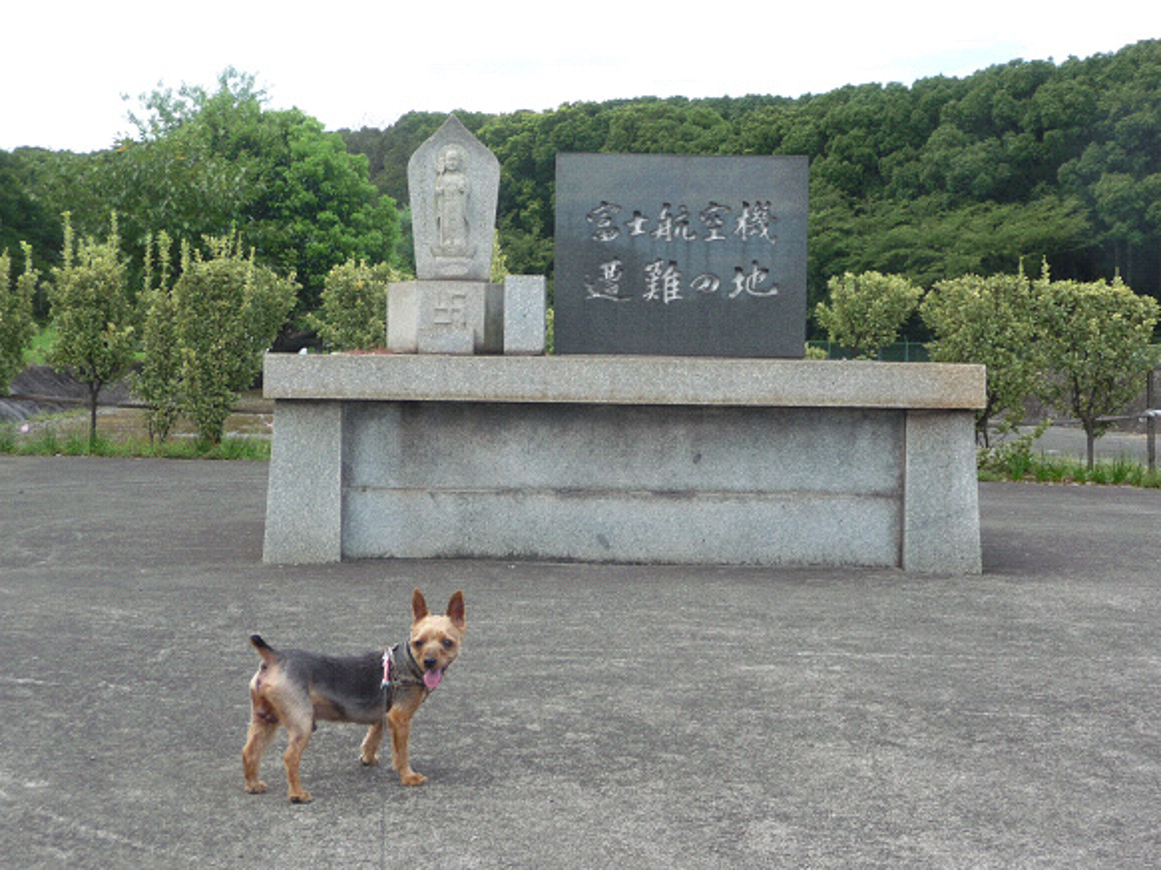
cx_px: 580
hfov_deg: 38.2
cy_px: 435
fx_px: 1677
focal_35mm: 50
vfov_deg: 29.1
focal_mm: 8.5
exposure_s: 1/125
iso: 100
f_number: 4.2
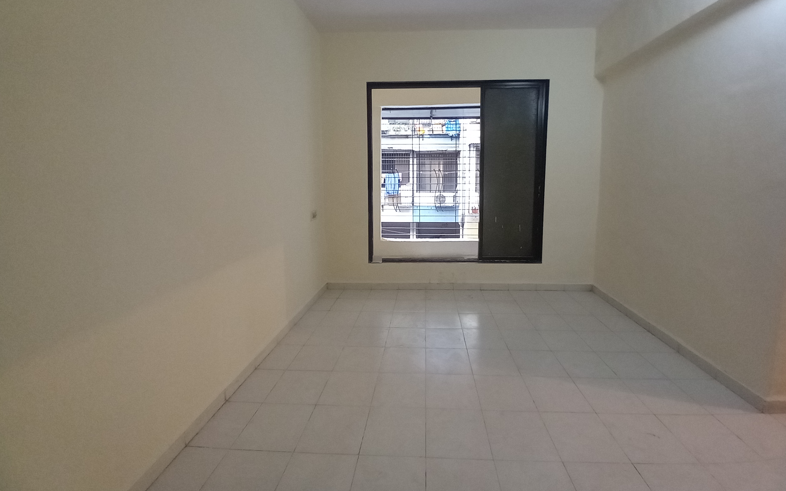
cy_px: 214
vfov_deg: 78.3
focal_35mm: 14
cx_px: 393
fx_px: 300
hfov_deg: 105.3
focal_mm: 1.13
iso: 250
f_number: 2.2
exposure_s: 1/25
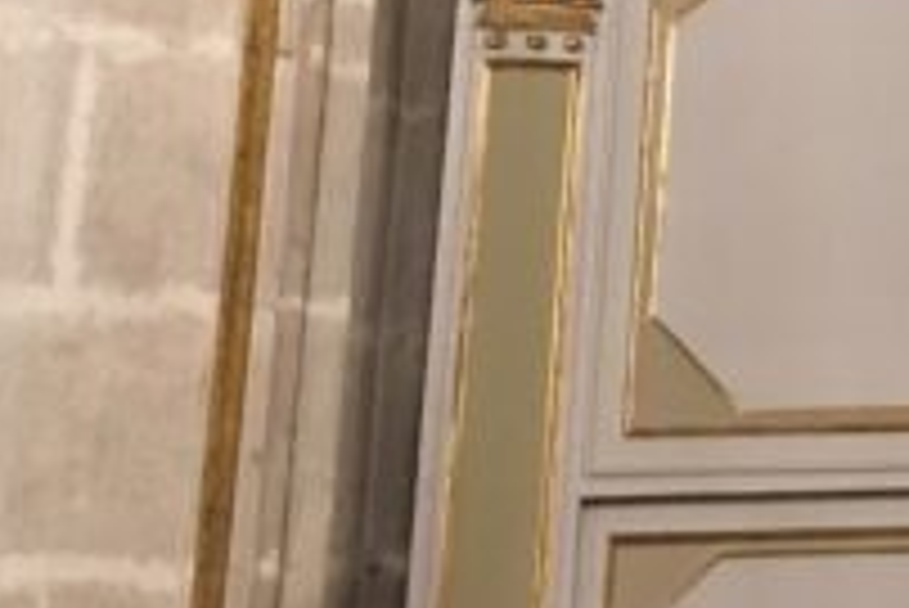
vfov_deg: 11.7
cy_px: -309
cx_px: 1494
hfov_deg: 16.2
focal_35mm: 112
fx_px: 2830
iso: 100
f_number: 2.2
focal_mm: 4.15
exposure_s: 1/10
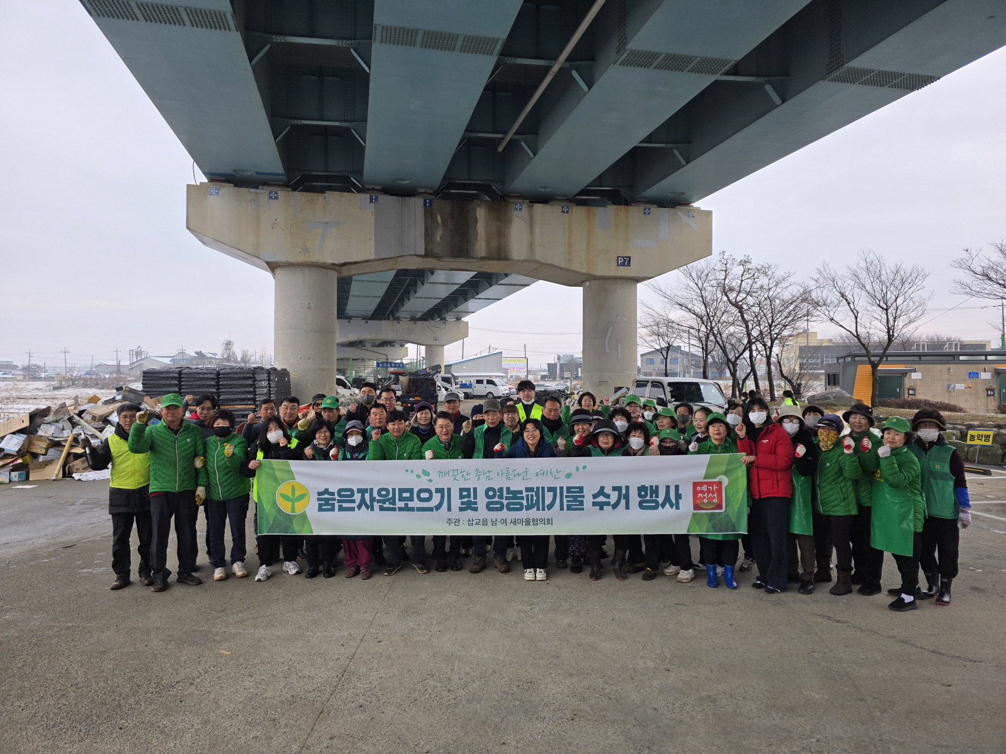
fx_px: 668
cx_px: 503
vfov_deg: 58.9
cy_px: 377
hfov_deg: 73.9
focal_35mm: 23
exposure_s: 1/180
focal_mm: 6.3
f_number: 1.7
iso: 32
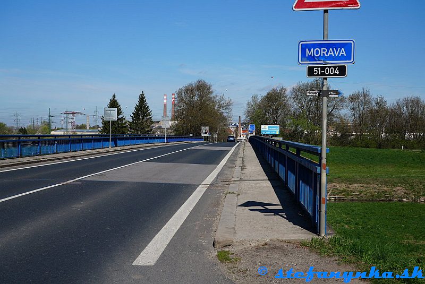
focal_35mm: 47
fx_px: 555
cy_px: 142
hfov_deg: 41.9
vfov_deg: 28.7
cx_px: 212
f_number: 7.1
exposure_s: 1/320
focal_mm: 47
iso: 100
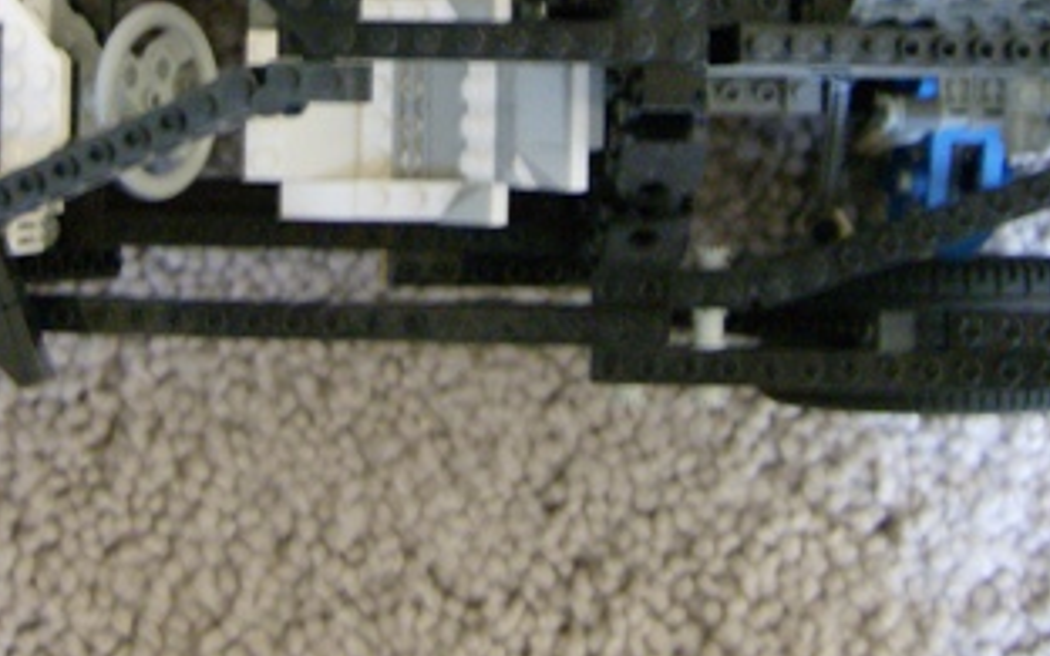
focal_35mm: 86
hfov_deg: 23.9
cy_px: -131
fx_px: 2461
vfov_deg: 14.7
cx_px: 320
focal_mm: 6
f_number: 2.8
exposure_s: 1/7.91
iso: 200
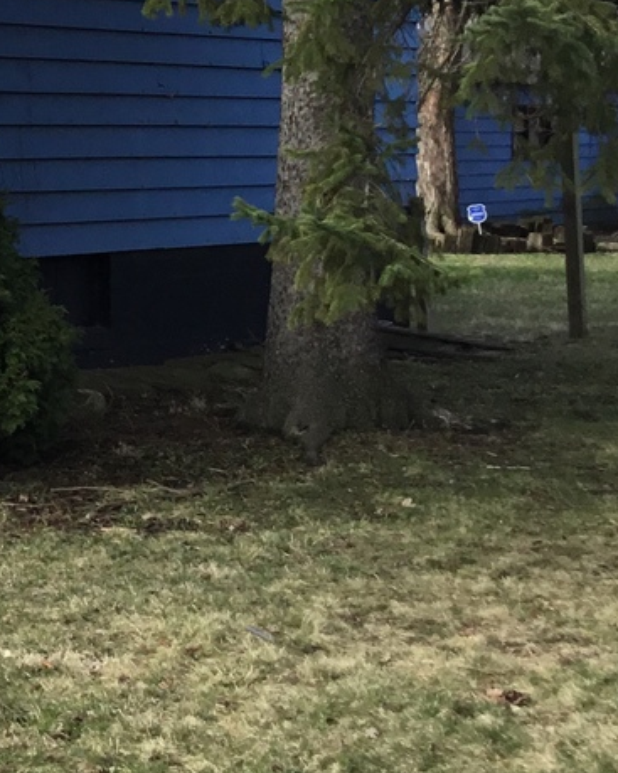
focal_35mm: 95
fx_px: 2173
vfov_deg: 20.1
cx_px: -428
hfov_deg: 14.6
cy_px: 224
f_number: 2.4
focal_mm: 3.3
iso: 25
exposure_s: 1/525
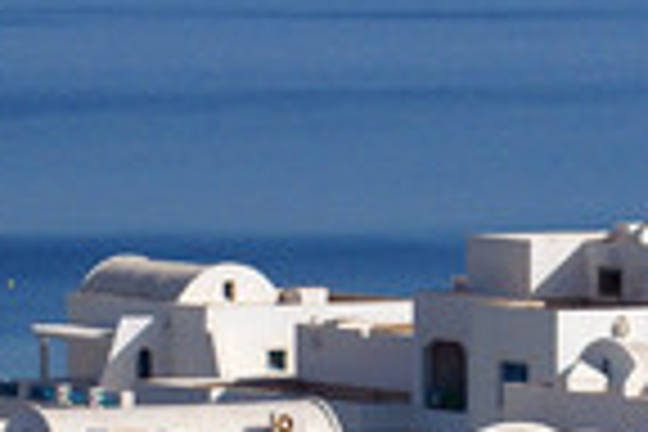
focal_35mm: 614
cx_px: 772
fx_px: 11051
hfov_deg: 3.4
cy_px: 184
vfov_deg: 2.2
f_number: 8
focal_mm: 140
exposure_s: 1/800
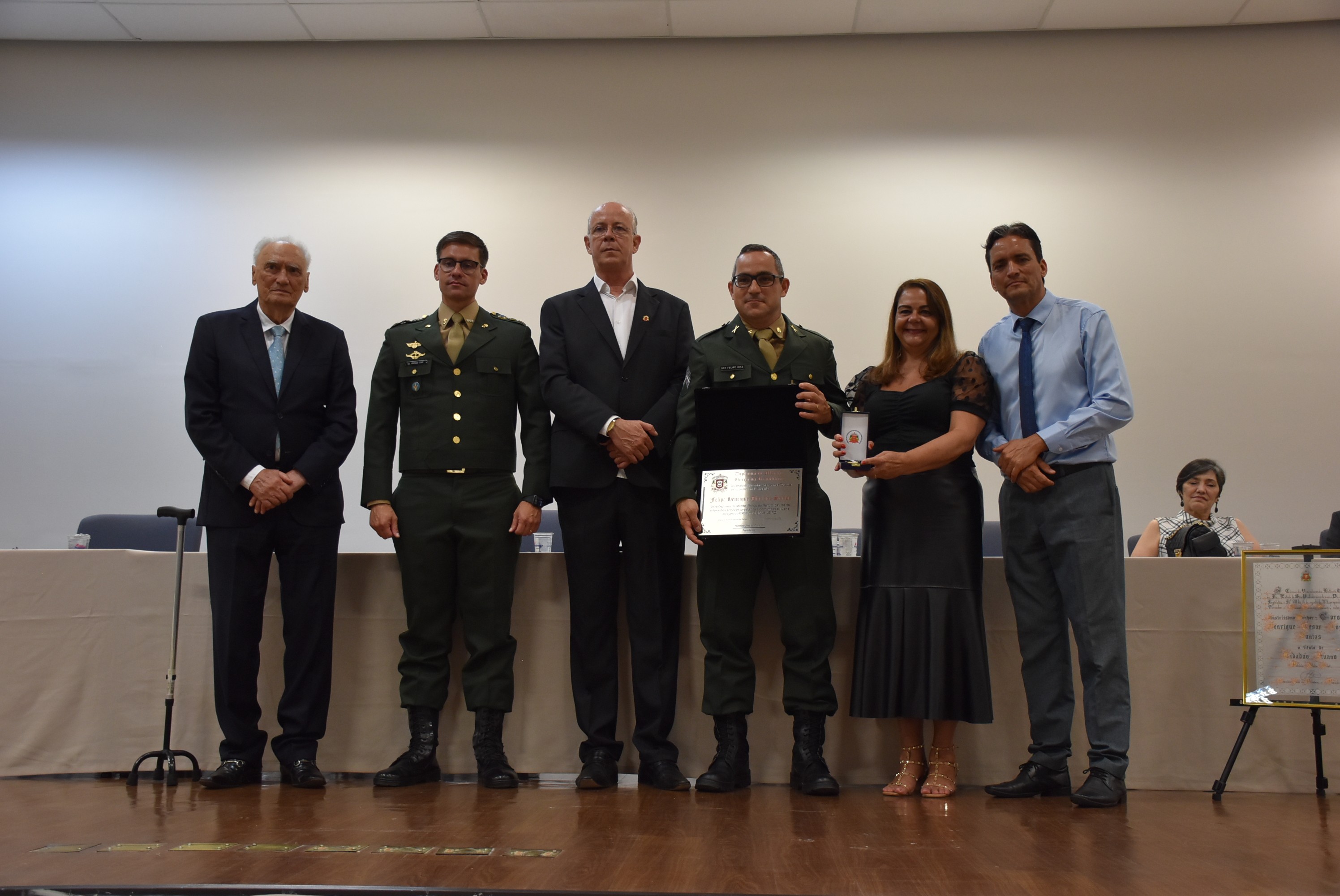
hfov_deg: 49.5
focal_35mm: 39
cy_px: 448
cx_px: 670
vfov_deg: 34.3
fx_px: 1453
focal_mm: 26
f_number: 3.8
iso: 900
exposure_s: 1/60
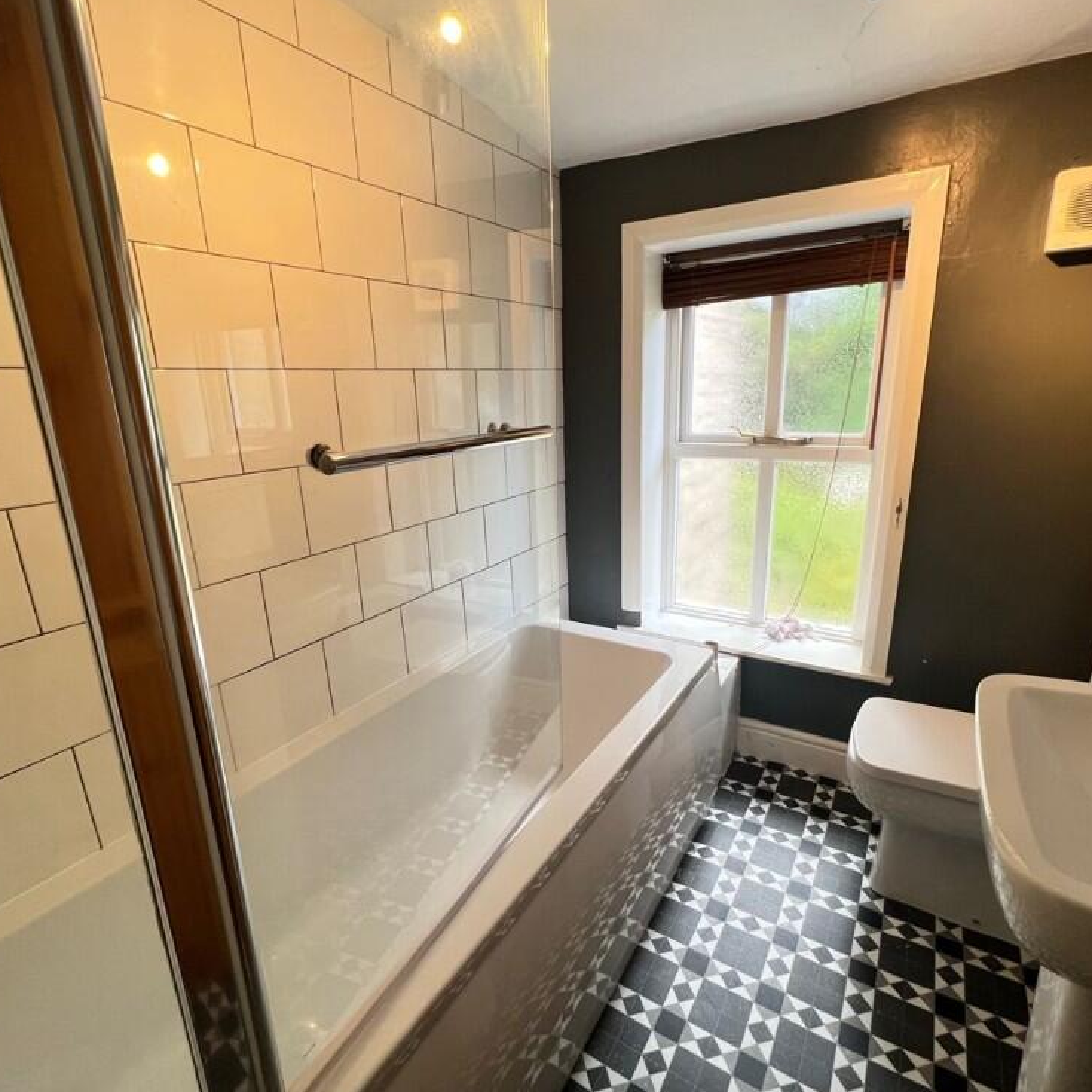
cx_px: 551
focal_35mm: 16
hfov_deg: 87.4
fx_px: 571
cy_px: 557
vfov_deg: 87.4
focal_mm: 1.57
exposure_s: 1/99
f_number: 1.8
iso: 200
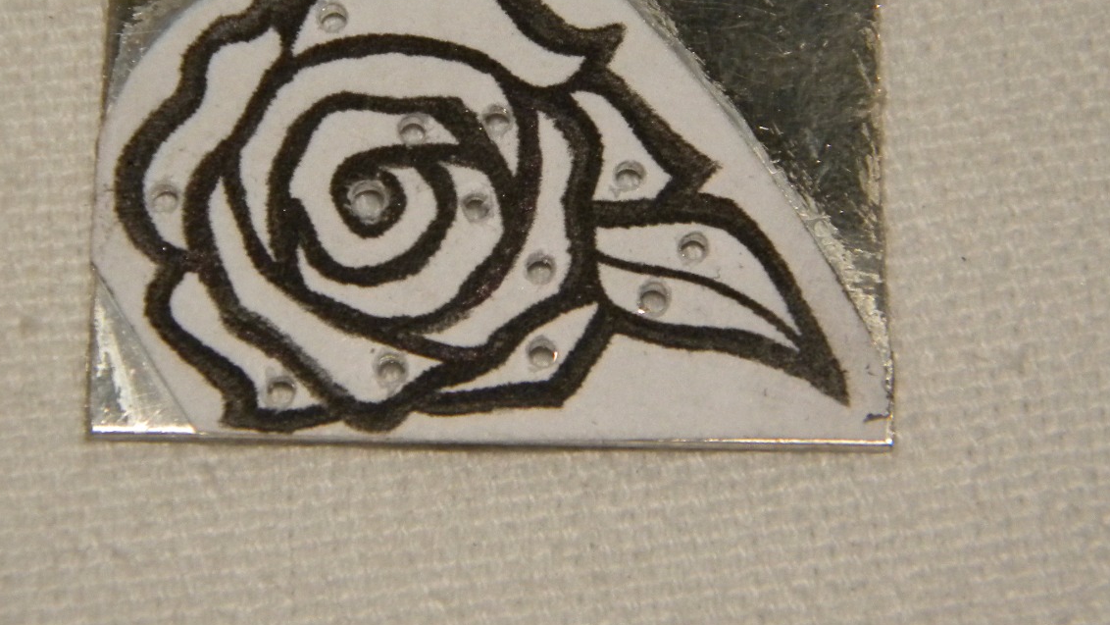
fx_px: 3385
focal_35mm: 115
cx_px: 502
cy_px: 203
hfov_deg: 18.6
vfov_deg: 10.5
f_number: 9
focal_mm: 15.1
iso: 400
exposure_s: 1/30
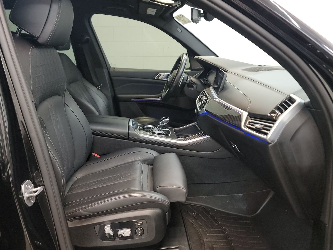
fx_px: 269
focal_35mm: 28
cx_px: 161
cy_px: 113
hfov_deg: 63.4
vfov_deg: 49.7
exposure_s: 1/59
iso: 937
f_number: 1.8
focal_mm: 6.7
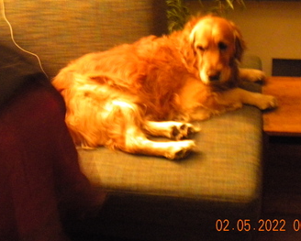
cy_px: 89
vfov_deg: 29.1
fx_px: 464
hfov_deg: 35.9
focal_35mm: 52
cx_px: 128
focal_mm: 6.3
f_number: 3.1
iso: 800
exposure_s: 1/3.1
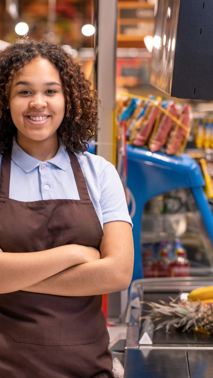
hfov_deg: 9.1
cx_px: 111
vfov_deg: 16.0
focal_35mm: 134
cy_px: 189
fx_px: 1345
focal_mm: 85
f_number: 2.8
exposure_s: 1/125
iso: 800
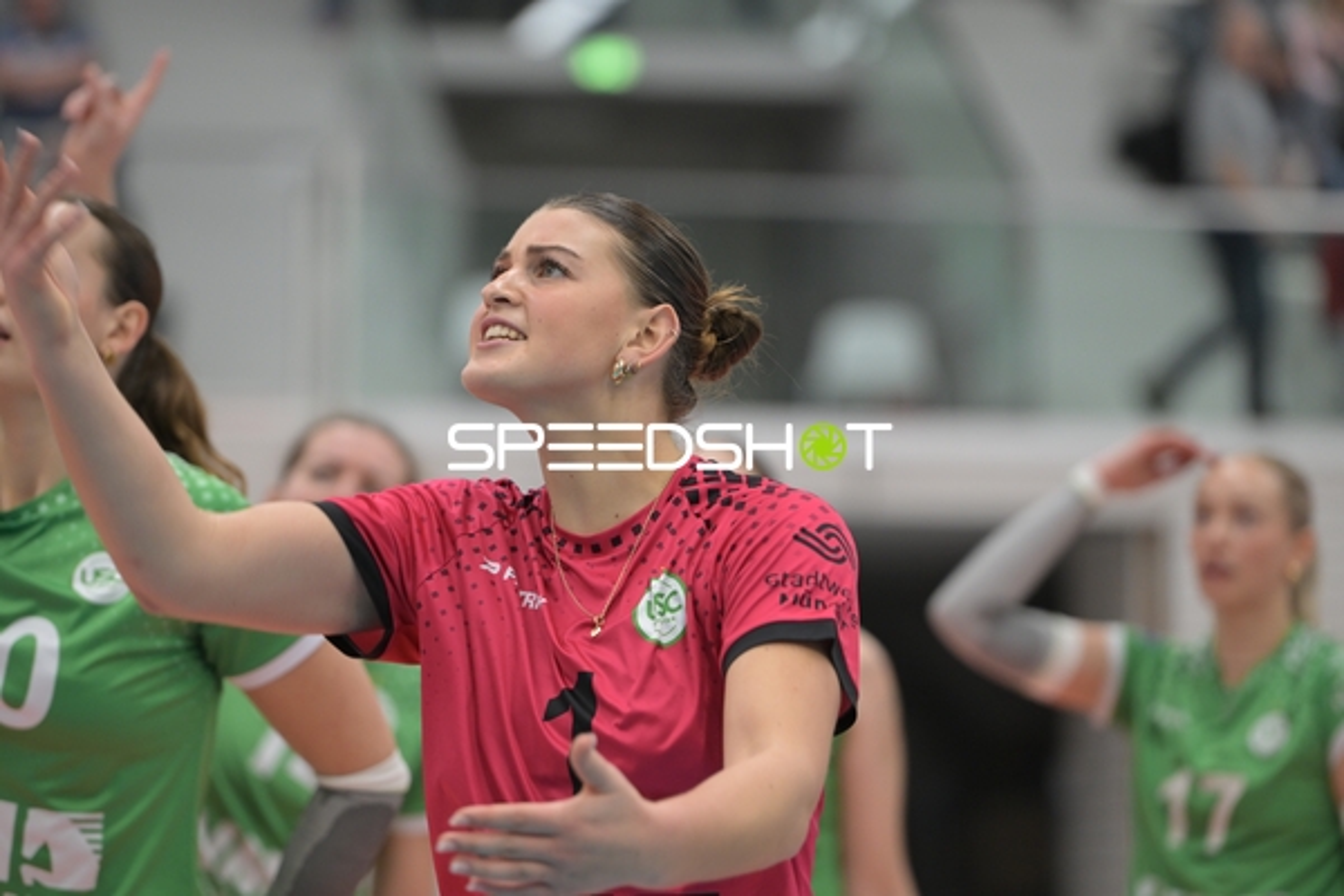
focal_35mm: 185
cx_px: 672
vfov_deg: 7.4
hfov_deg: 11.1
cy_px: 448
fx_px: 6906
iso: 2000
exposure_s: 1/400
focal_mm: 185
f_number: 3.2
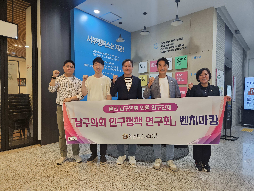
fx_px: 169
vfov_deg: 58.9
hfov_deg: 73.9
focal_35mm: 23
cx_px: 127
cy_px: 96
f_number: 1.8
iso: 320
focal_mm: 5.4
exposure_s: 1/120
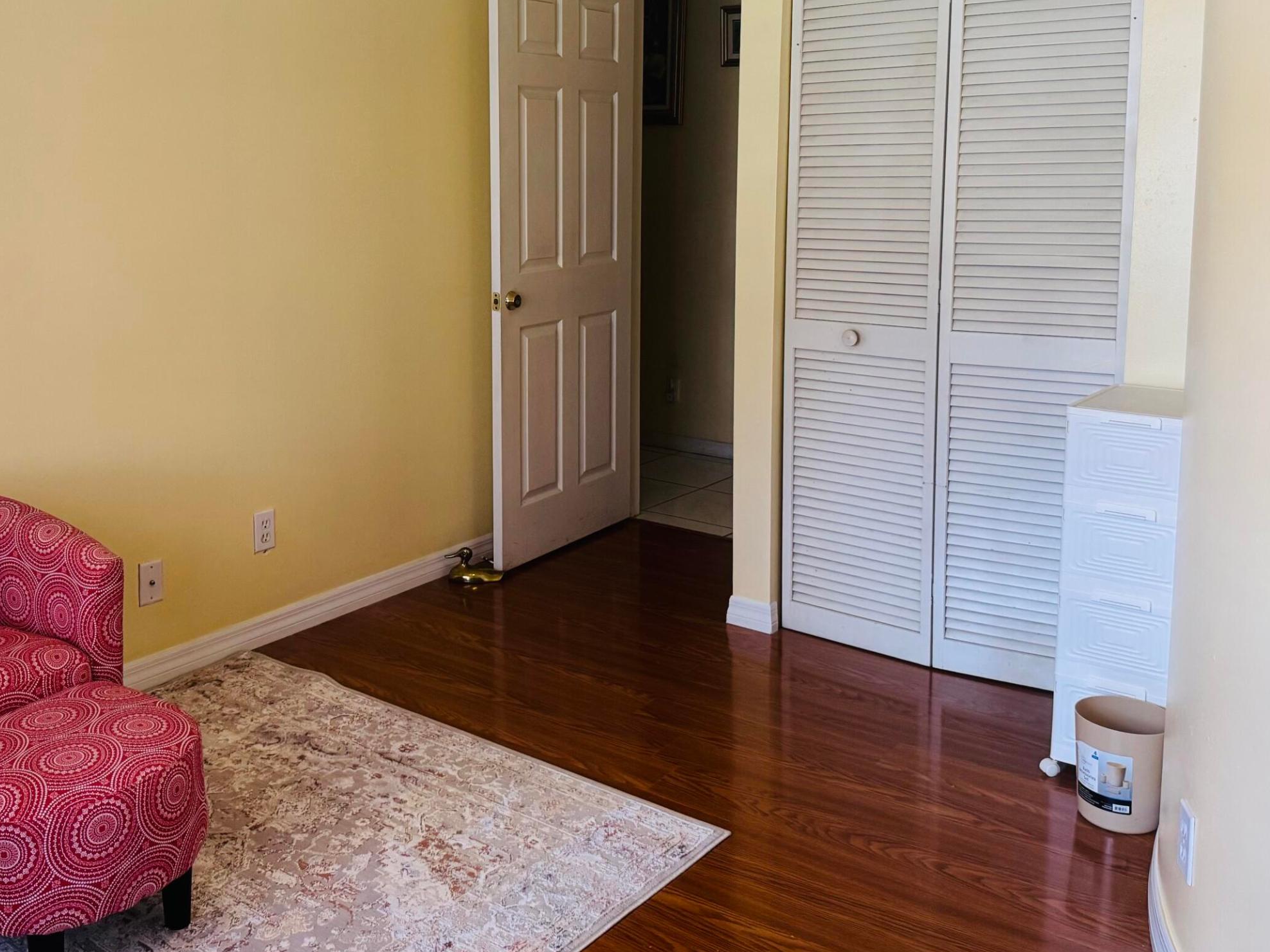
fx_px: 1284
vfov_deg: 40.2
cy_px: 314
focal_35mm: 35
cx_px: 545
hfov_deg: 52.4
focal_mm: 6.76
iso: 320
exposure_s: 1/60
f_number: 1.78
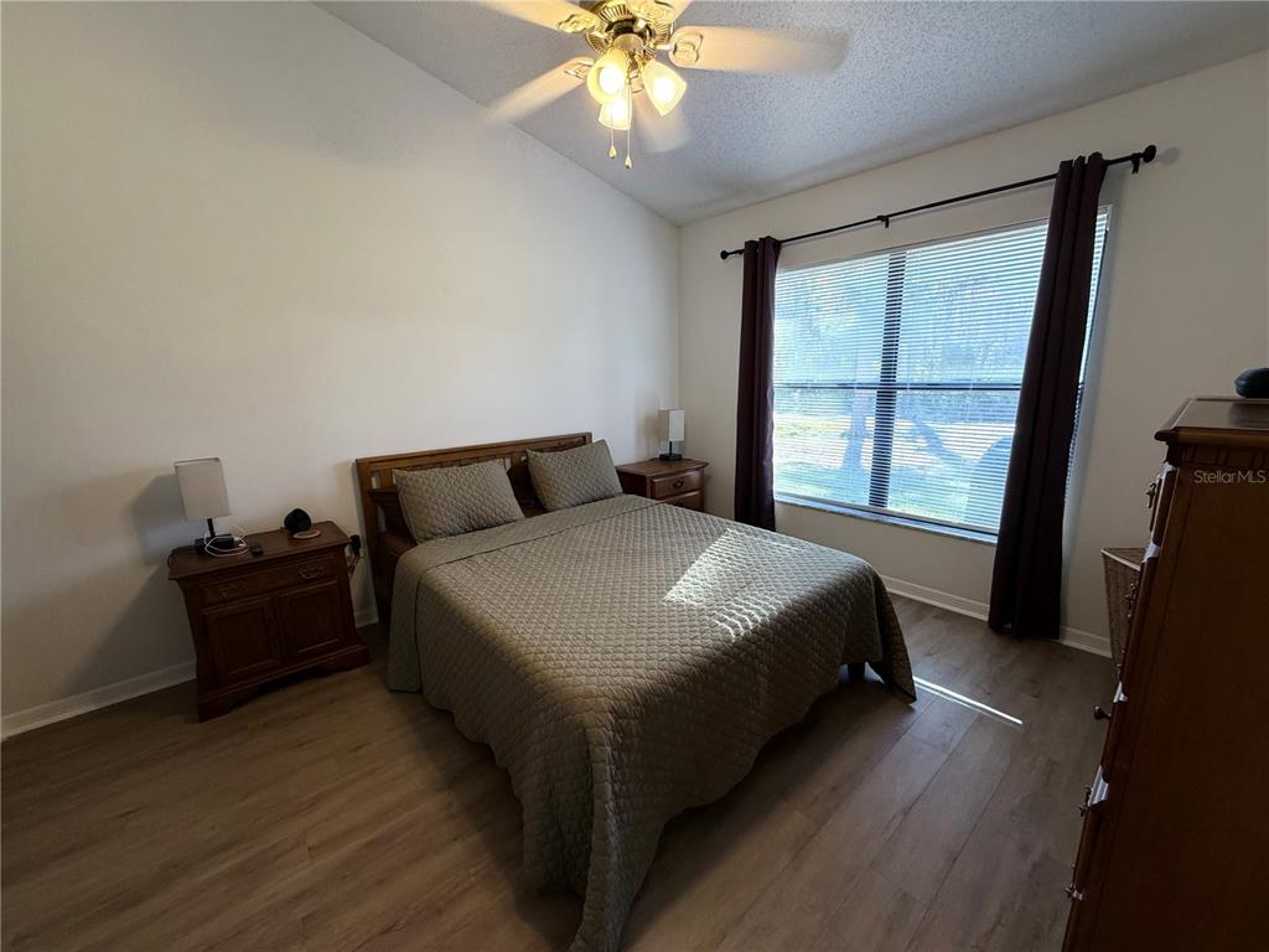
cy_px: 476
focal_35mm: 14
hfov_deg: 102.1
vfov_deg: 85.7
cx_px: 634
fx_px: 513
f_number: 2.2
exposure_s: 1/60
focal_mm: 2.22
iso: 200
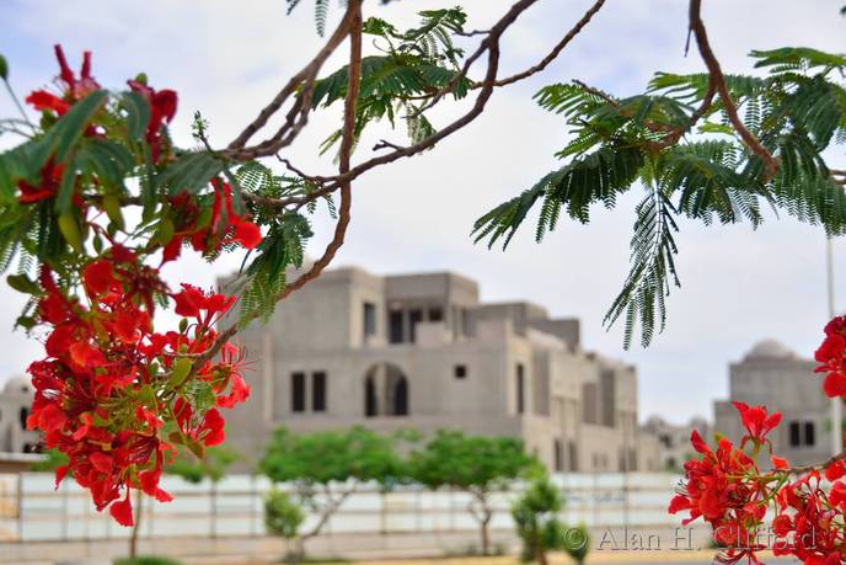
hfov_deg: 30.1
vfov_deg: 20.3
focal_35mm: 67
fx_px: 1575
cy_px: 282
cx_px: 421
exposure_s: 1/320
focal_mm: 44
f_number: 5
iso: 100
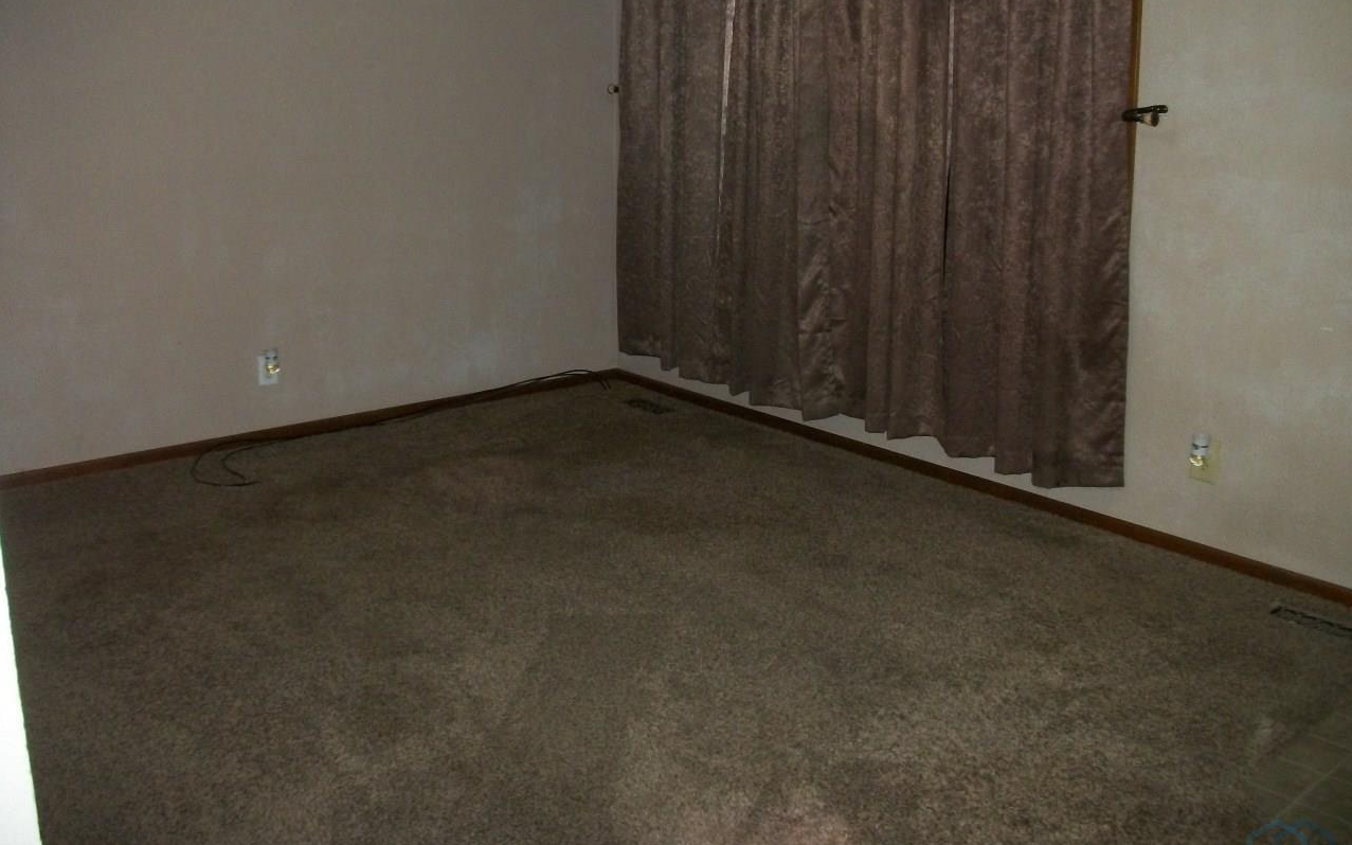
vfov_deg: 37.2
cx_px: 677
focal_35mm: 34
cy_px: 366
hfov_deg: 56.7
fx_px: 1253
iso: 250
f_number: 2.9
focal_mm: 5.7
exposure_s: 1/30
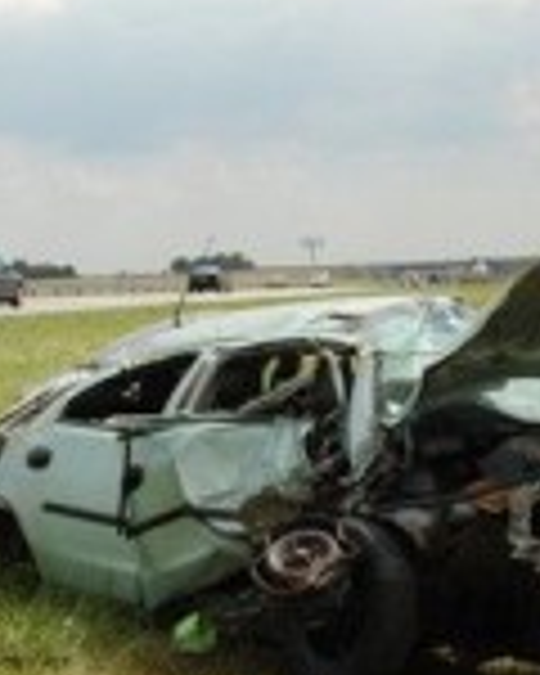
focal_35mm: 90
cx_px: 81
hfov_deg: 16.9
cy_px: 333
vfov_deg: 21.3
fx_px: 1798
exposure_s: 1/500
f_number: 11
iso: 500
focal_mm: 24
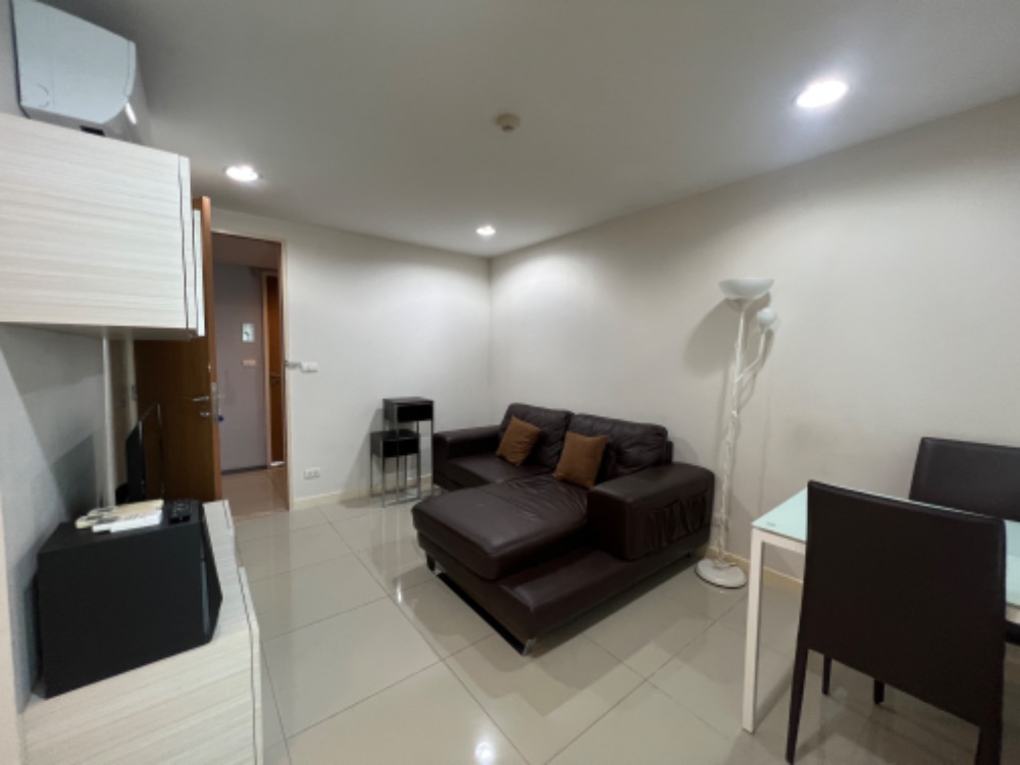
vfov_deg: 89.9
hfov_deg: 106.2
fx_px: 383
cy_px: 382
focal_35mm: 13
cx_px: 510
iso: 200
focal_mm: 1.57
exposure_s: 1/50
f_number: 1.8
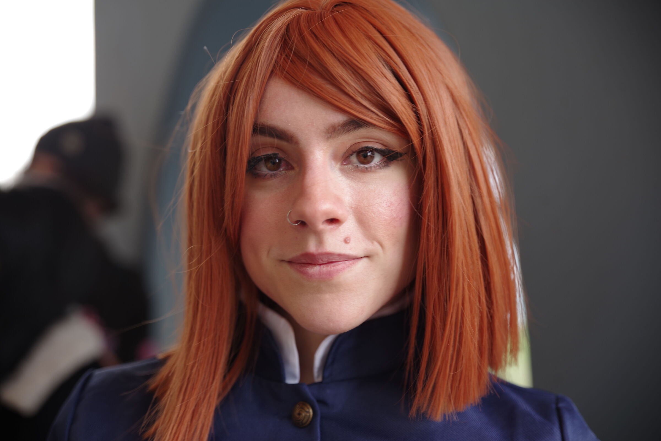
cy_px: 220
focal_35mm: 70
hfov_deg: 28.8
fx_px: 1286
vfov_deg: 19.5
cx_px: 330
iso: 100
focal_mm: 70
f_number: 2.8
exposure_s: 1/50
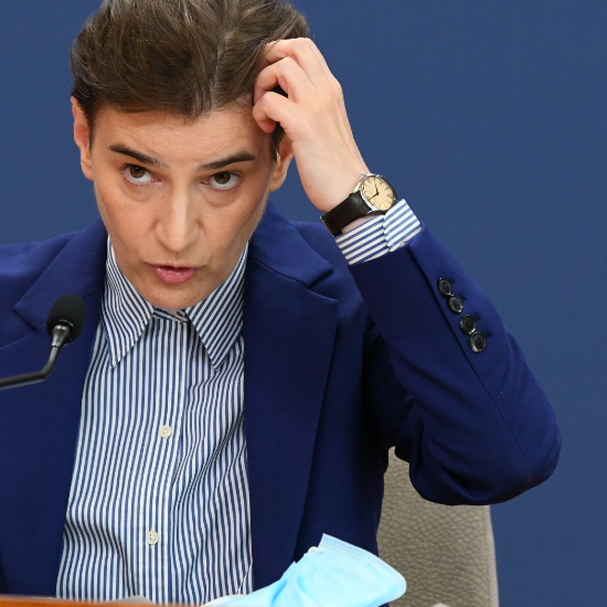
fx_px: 9939
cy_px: 71
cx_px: 397
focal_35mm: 501
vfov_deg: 3.5
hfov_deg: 3.5
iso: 2500
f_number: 5
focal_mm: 200
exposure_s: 1/250
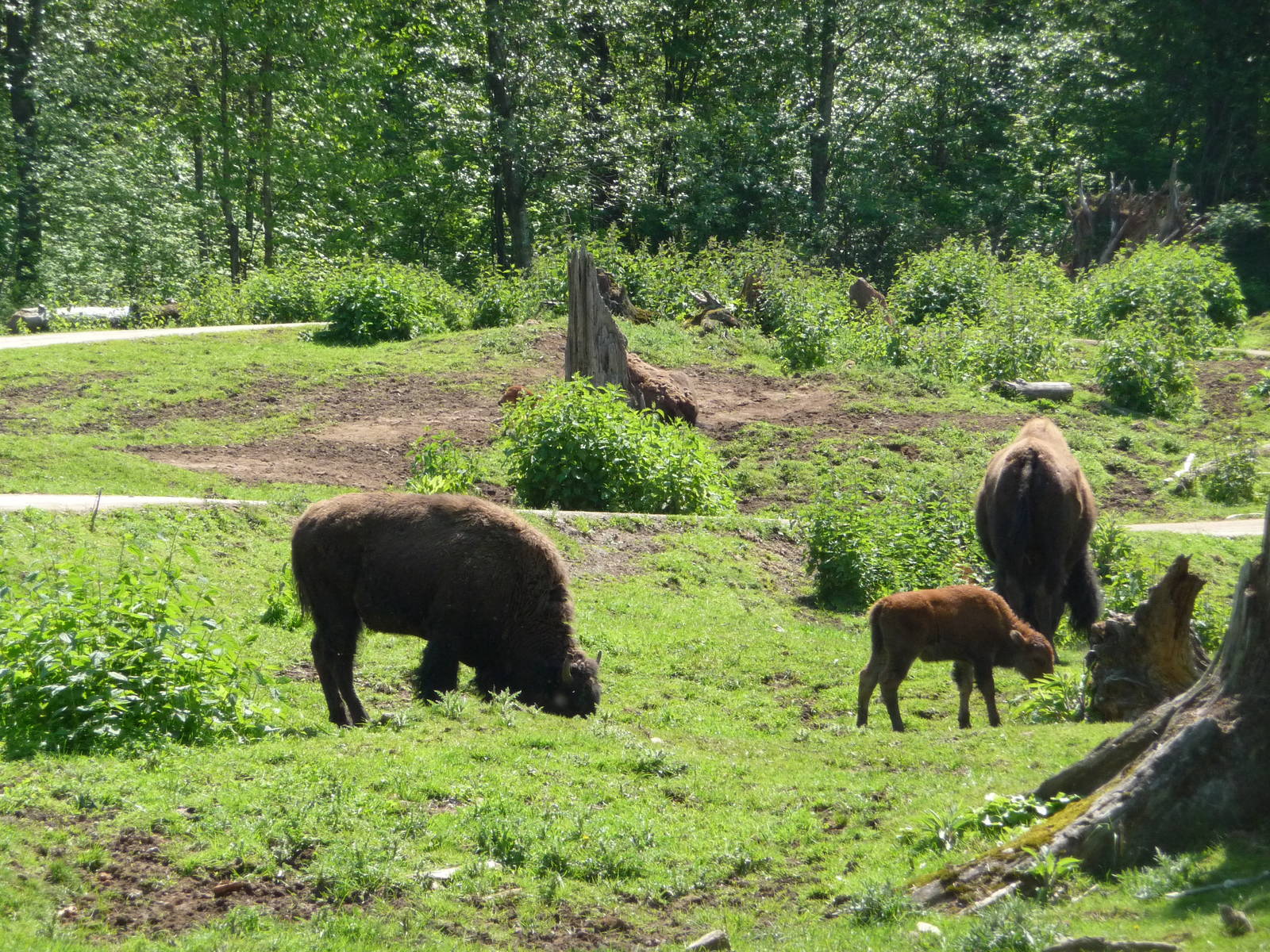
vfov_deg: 6.2
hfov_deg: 8.3
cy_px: 476
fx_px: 8732
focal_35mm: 238
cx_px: 635
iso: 250
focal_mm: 40.9
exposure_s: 1/500
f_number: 4.9
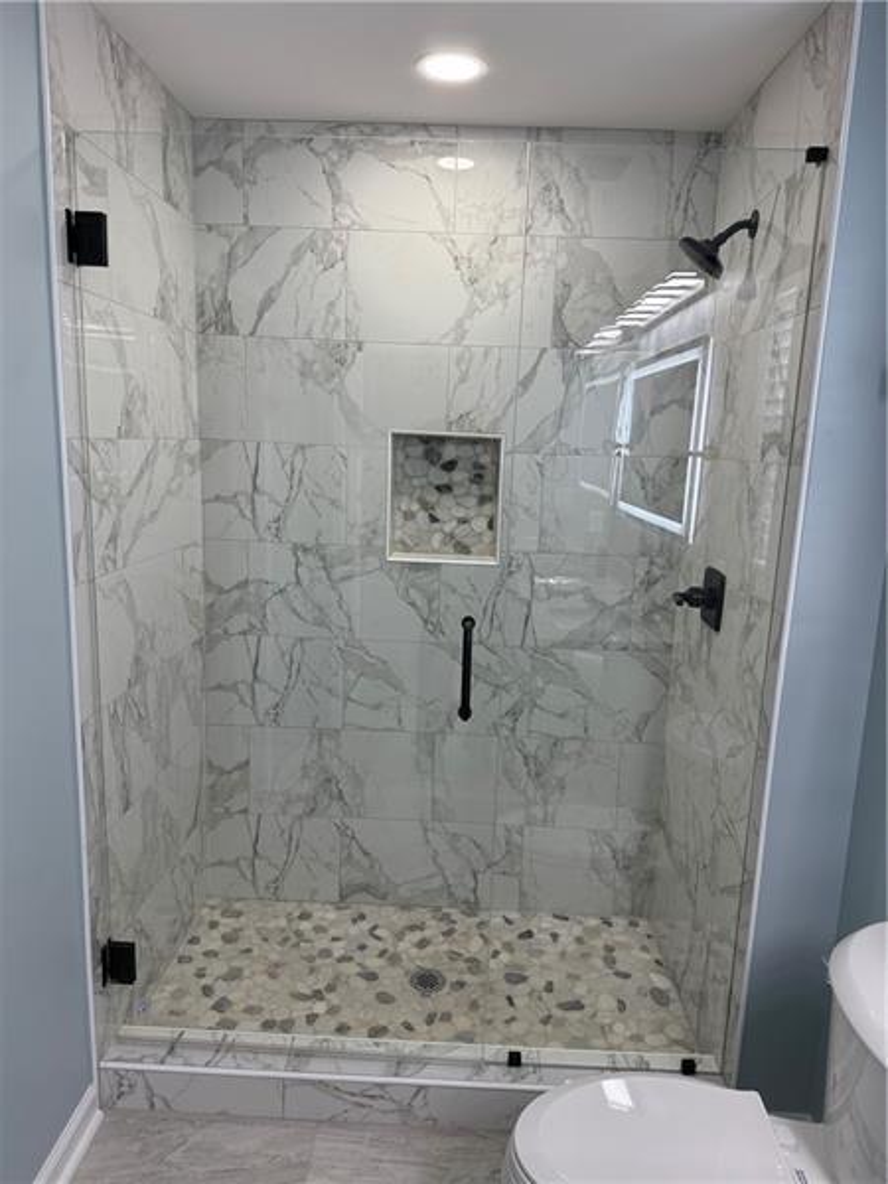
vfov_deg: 71.6
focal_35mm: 24
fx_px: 821
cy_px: 592
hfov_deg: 56.8
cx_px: 444
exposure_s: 1/171
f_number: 1.78
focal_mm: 6.76
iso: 125
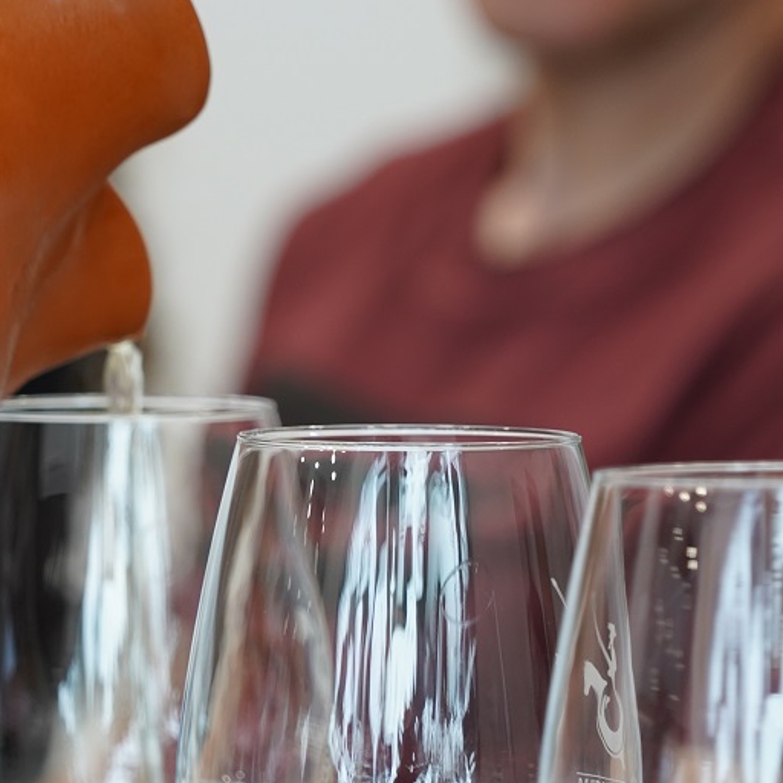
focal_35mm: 281
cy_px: 370
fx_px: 7191
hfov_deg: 6.2
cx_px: 139
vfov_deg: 6.2
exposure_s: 1/30
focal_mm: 141
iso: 1000
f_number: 6.3
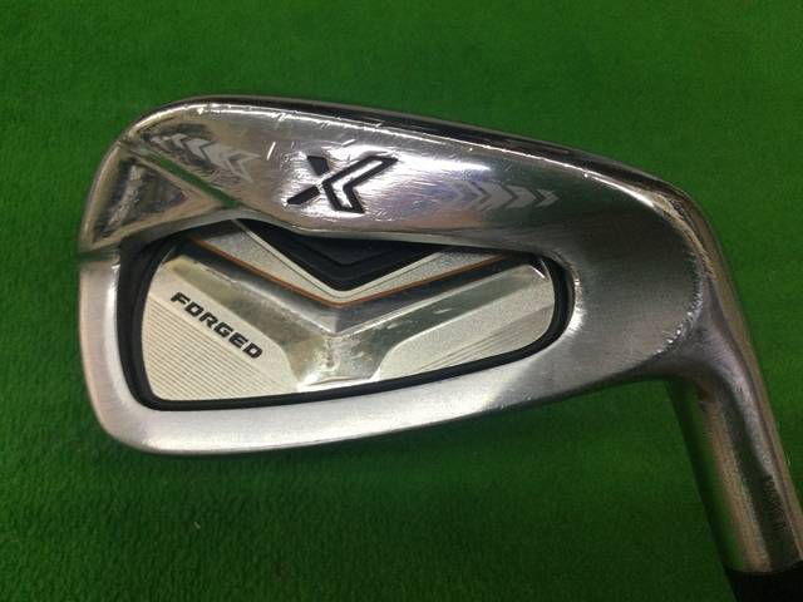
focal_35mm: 31
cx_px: 402
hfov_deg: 58.4
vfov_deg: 45.4
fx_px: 719
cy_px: 301
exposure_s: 1/30
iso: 40
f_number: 2.4
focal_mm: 3.3
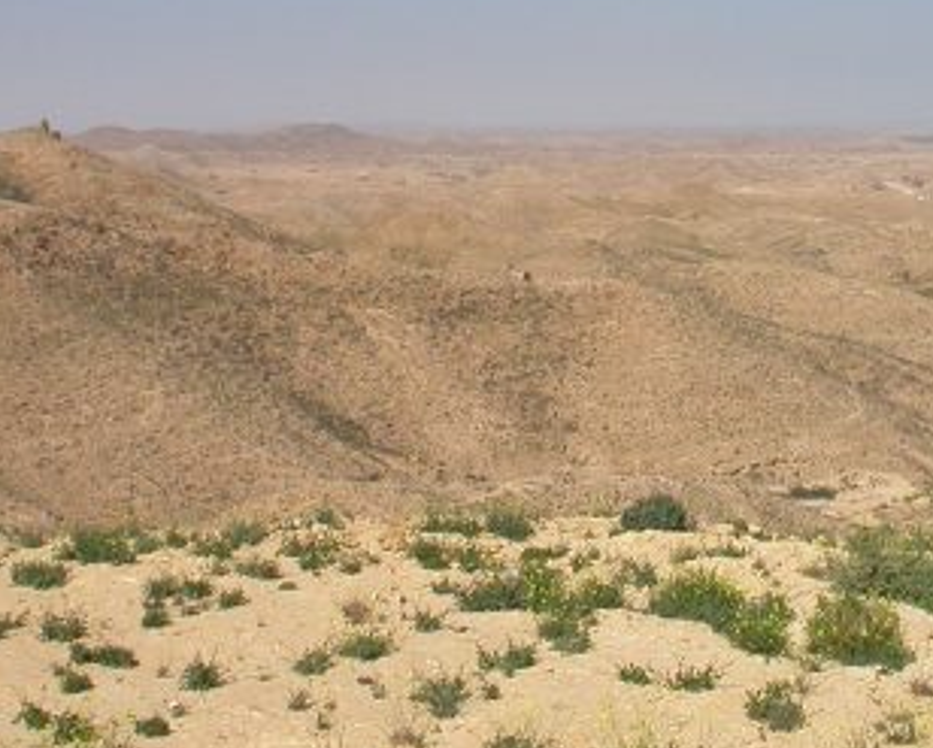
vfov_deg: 13.5
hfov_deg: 16.7
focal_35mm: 114
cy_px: 188
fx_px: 3151
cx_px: 766
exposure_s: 1/203
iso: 100
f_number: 6.3
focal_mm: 9.3
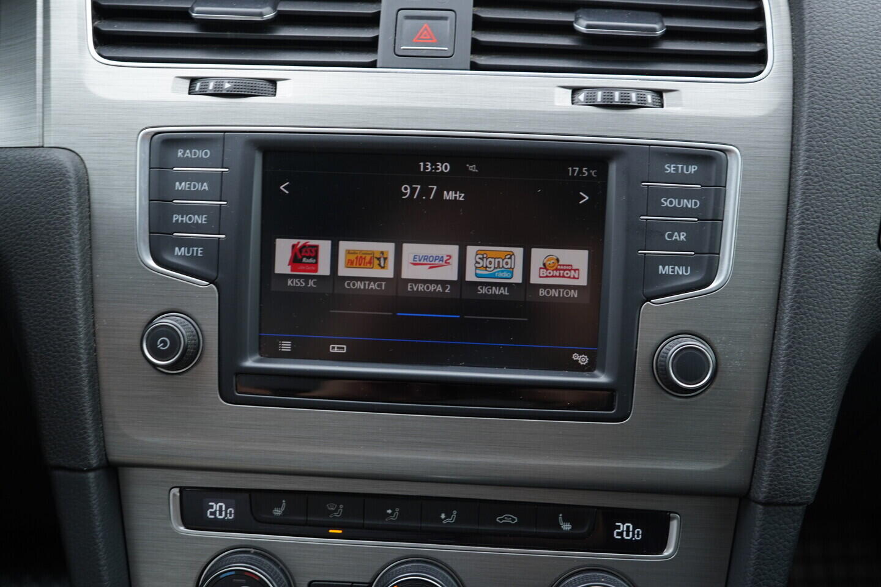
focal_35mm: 36
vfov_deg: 36.9
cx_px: 440
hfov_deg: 53.1
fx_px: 881
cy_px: 294
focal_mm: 24
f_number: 2.8
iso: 250
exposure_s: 1/40
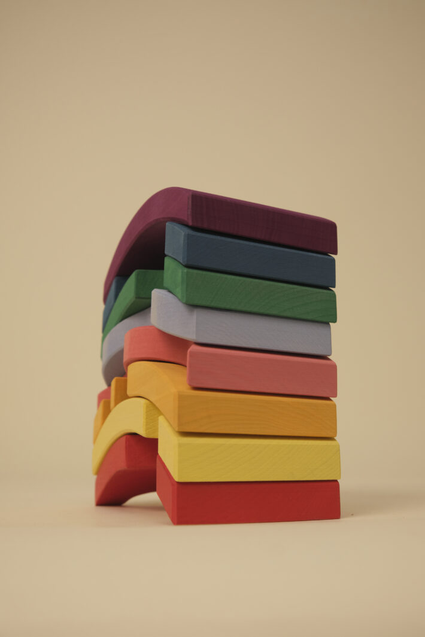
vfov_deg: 54.4
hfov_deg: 37.9
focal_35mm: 35
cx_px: 212
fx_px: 620
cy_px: 318
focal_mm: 23
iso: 800
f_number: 5.6
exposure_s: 1/250
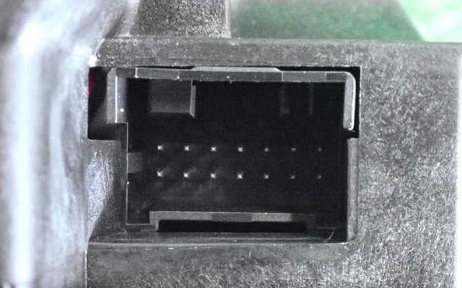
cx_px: 231
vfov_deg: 12.2
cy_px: 139
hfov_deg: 19.5
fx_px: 1347
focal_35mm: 107
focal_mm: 18
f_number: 4.9
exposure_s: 1/50
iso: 12800
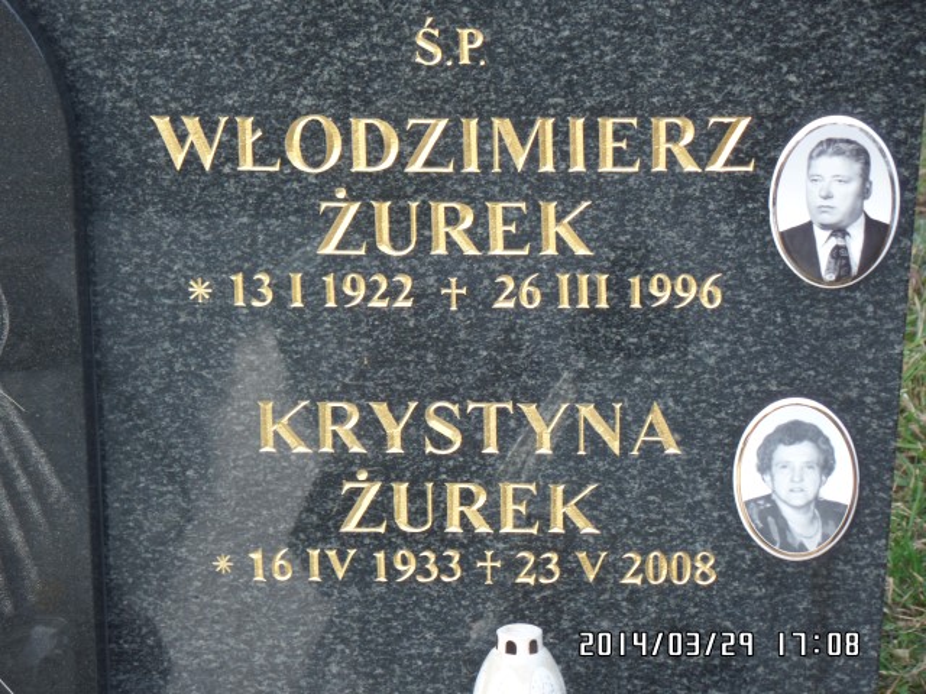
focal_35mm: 141
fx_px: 3772
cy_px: 347
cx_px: 463
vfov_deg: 10.5
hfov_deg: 14.0
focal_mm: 25.2
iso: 160
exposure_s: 1/60
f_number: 4.2
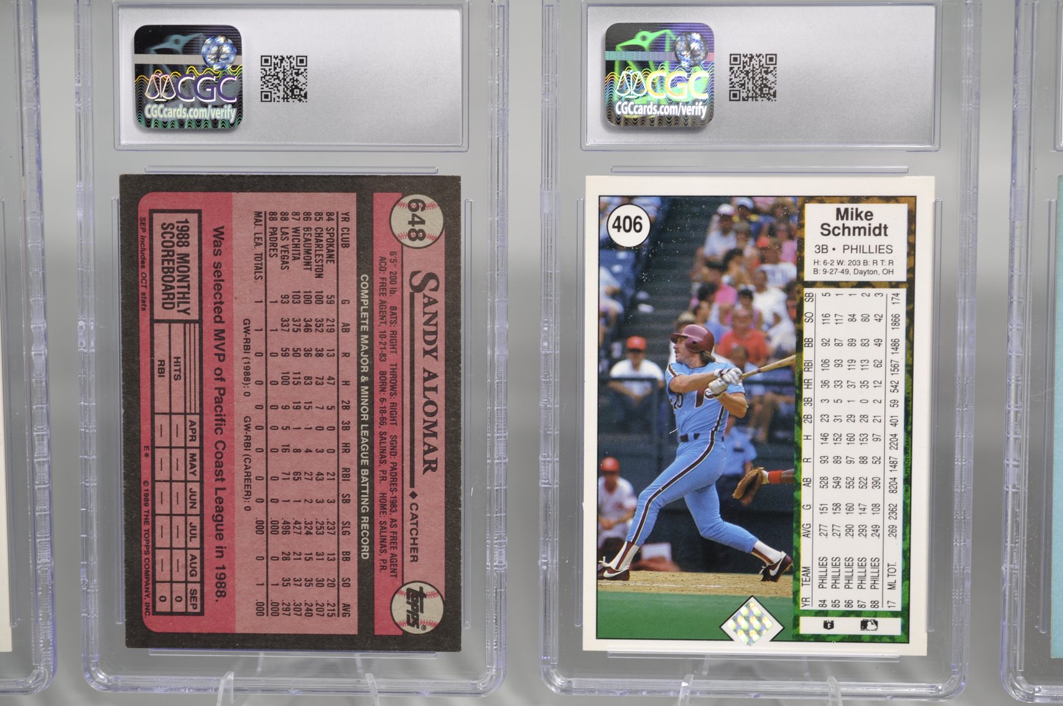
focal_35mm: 60
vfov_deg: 22.6
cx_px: 532
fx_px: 1769
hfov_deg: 33.4
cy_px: 353
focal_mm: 40
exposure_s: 1/80
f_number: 4.5
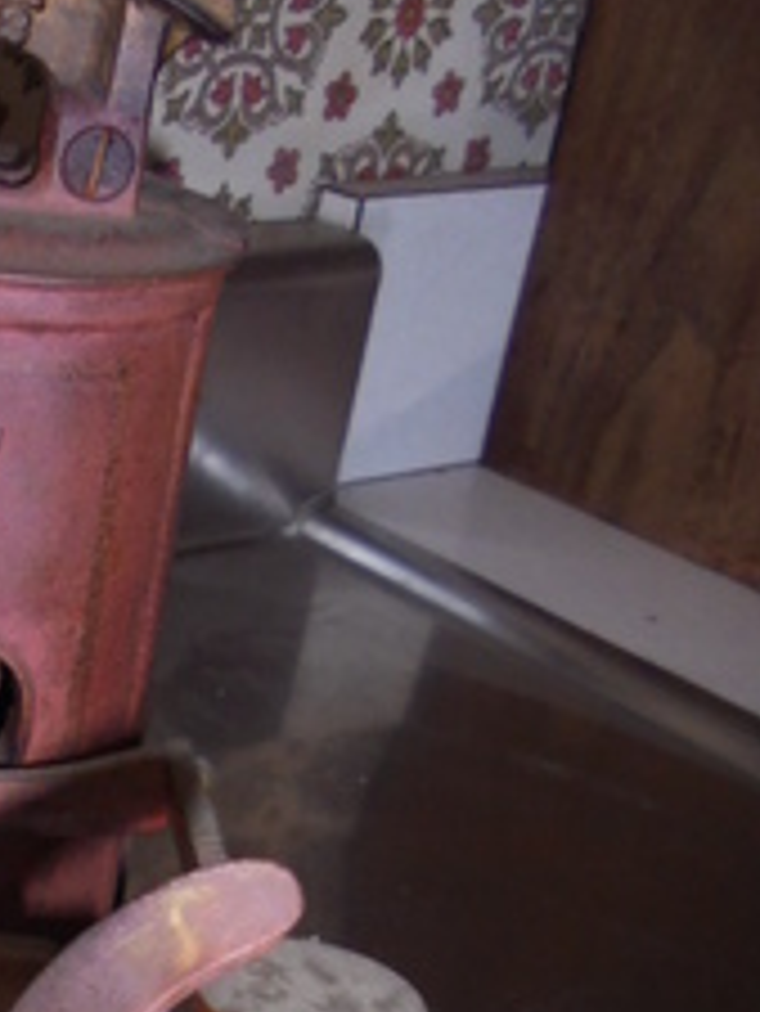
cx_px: -200
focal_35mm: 67
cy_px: 1106
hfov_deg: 20.3
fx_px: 1959
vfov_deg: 26.7
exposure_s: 1/30
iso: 200
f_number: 3.5
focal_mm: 4.6
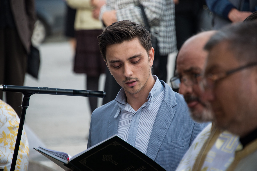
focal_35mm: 250
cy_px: 86
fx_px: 1785
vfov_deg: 5.5
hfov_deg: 8.2
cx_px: 128
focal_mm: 250
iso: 1000
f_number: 5.6
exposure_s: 1/60
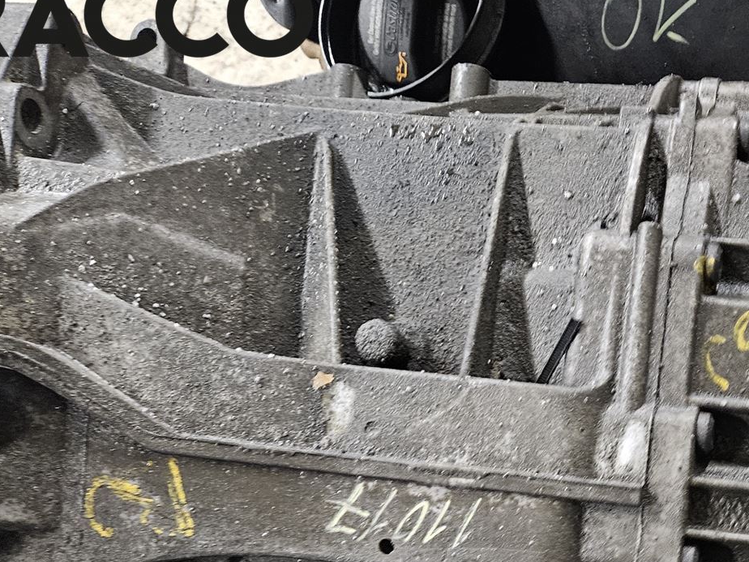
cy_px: 593
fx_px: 1104
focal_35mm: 51
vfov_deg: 26.6
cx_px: 645
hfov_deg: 35.7
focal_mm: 5.4
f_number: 1.8
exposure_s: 1/25
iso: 800
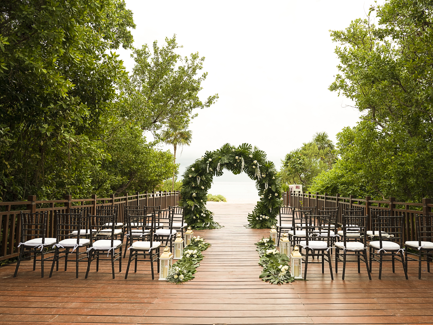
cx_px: 239
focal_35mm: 26
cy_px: 162
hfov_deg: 67.1
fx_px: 325
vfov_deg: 53.1
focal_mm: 24
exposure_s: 1/800
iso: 320
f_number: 5
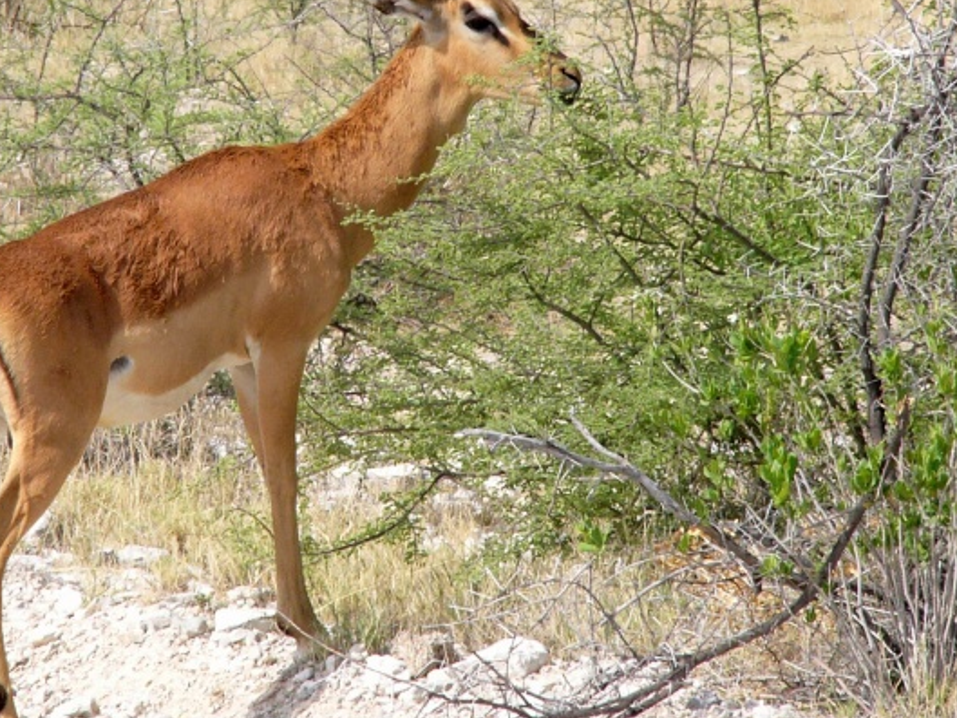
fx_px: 12416
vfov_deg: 3.3
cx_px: 373
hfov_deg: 4.4
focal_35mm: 449
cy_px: 194
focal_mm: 41.7
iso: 100
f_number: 8
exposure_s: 1/250
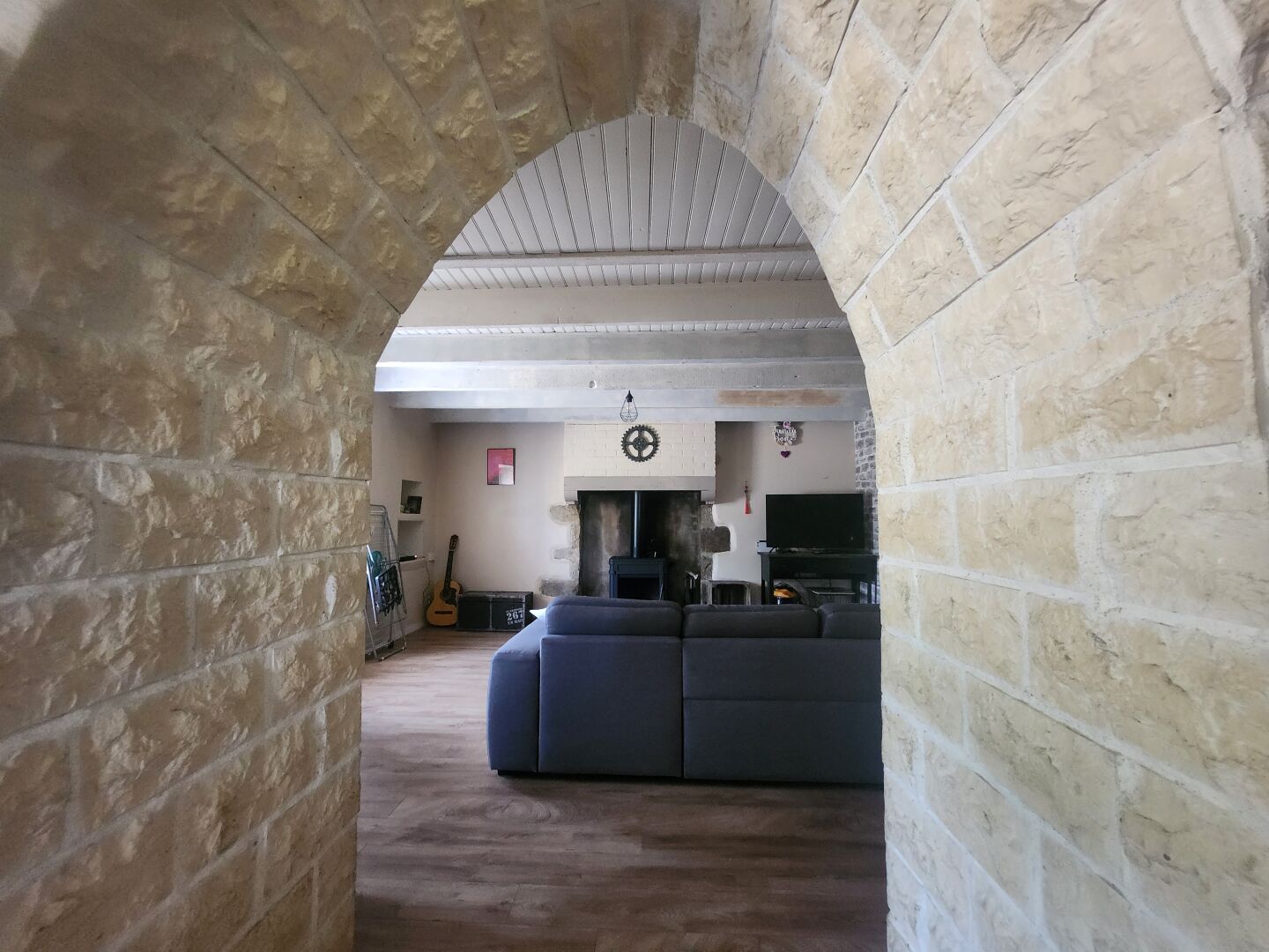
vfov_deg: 89.9
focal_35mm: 13
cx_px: 634
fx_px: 477
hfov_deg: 106.2
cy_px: 476
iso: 640
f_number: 2.2
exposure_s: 1/25
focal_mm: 1.74
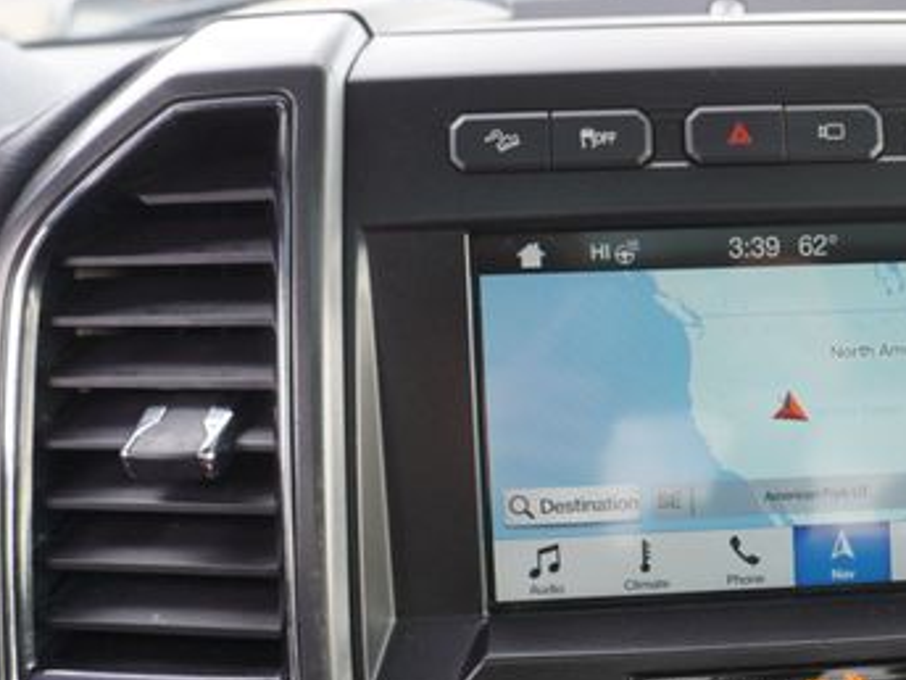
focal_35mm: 43
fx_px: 1125
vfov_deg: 33.5
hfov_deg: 41.6
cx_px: 748
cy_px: 419
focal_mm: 16
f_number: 4
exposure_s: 1/60
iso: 160
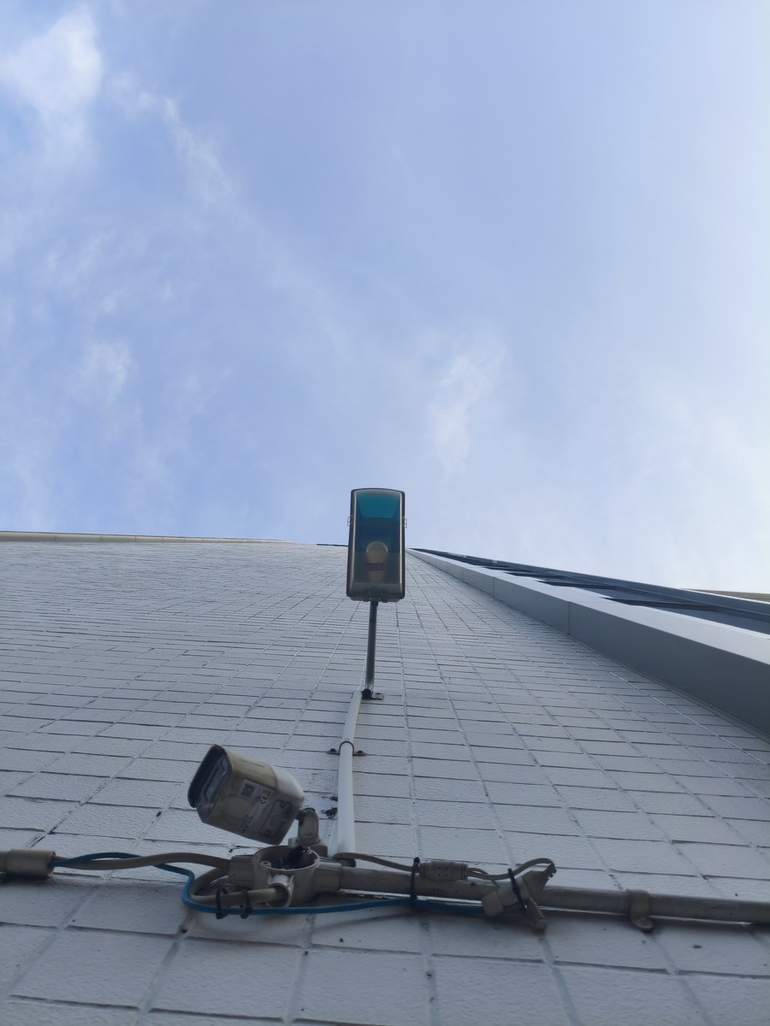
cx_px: 385
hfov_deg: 53.1
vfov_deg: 67.3
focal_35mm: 26
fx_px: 771
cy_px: 513
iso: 80
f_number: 1.5
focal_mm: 4.94
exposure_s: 1/924
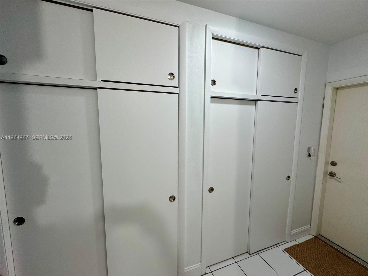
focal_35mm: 14
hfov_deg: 102.1
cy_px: 138
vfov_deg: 85.7
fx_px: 149
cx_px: 184
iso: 160
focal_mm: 2.22
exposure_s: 1/120
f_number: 2.2
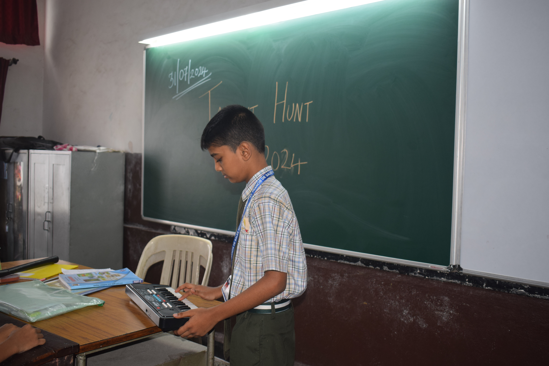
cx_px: 274
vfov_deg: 35.5
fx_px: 572
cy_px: 183
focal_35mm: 38
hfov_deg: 51.3
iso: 560
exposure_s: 1/60
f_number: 4
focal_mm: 25
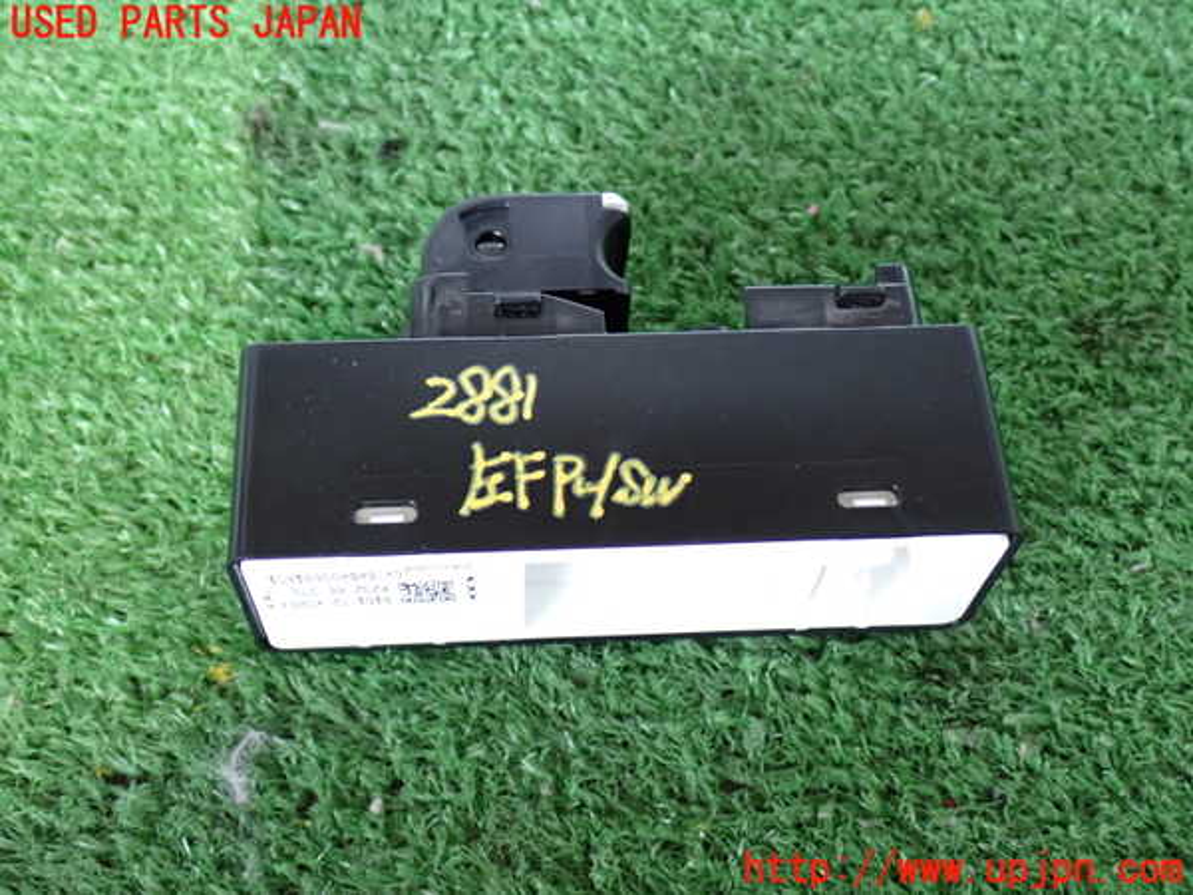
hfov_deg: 42.9
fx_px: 1516
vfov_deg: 32.9
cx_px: 596
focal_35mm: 44
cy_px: 448
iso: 800
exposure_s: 1/25
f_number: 2.9
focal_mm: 7.84
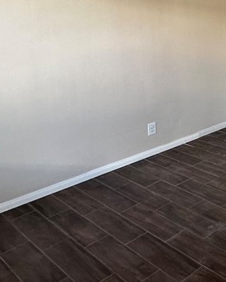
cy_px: 34
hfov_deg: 25.7
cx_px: 350
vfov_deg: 41.6
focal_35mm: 41
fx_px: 343
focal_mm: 2.22
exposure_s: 1/99
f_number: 2.2
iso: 80
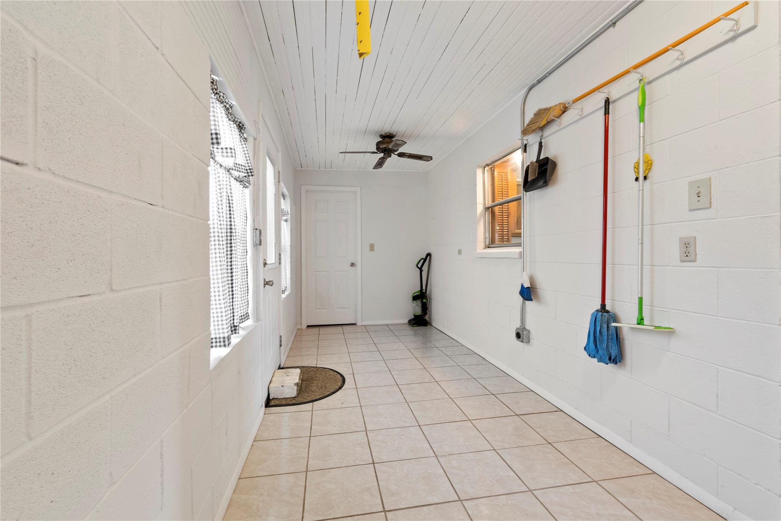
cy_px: 260
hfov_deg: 100.4
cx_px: 390
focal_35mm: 15
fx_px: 325
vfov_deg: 77.3
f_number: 9
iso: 250
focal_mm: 10
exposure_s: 1/1.25
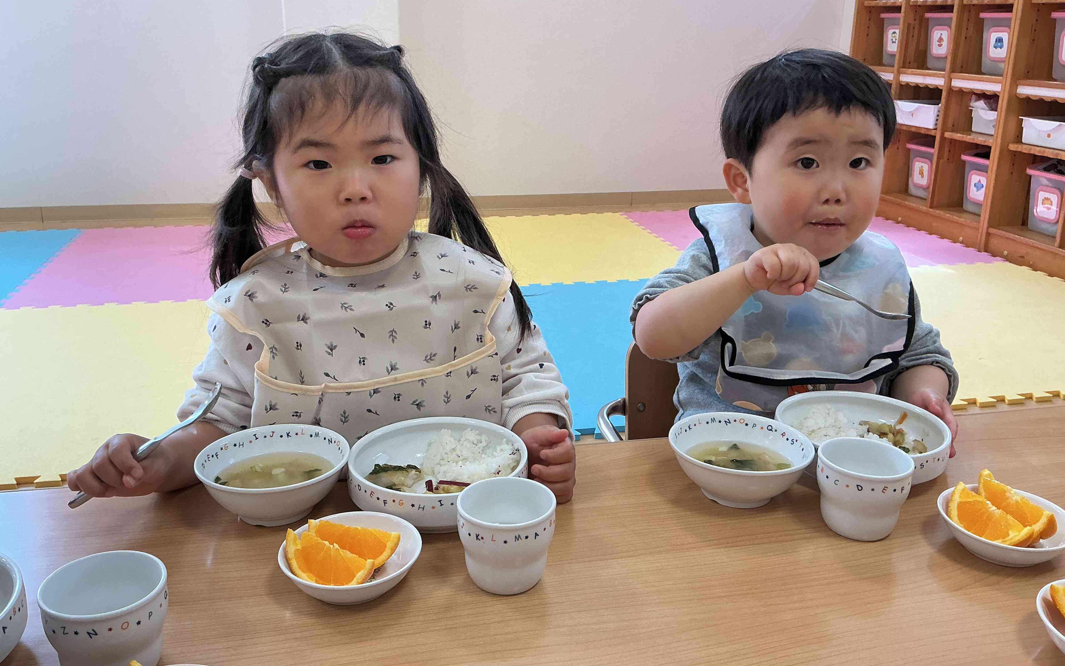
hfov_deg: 61.2
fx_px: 900
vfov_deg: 40.6
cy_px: 315
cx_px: 528
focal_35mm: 31
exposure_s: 1/120
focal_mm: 3
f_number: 1.8
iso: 64
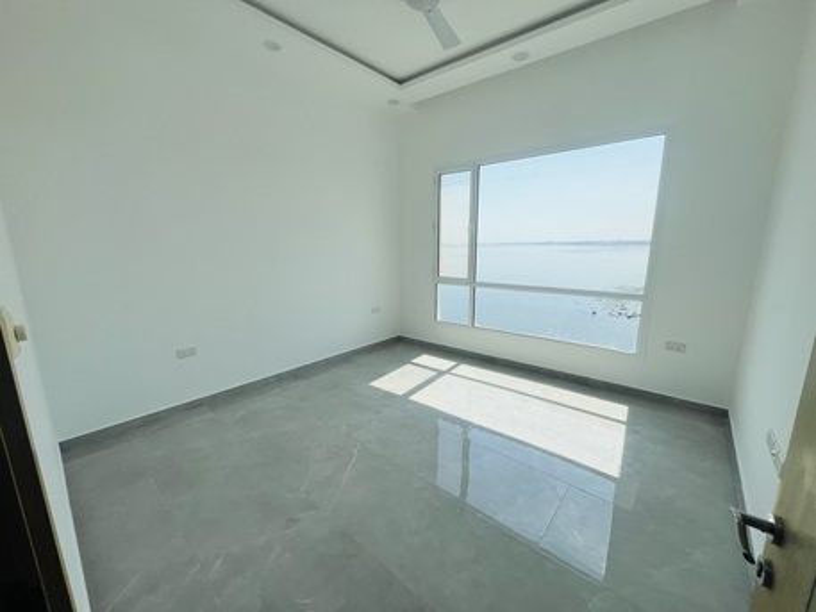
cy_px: 306
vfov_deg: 89.9
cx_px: 408
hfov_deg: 106.2
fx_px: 307
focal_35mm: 13
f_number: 1.8
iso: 32
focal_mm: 1.57
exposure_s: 1/881
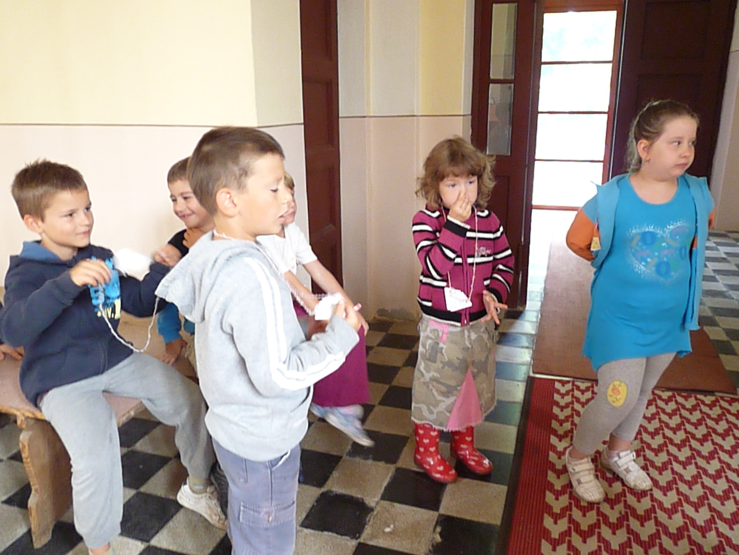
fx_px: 576
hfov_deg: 65.3
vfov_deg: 51.4
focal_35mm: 27
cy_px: 278
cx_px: 370
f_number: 2.8
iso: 1250
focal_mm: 4.8
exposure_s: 1/30
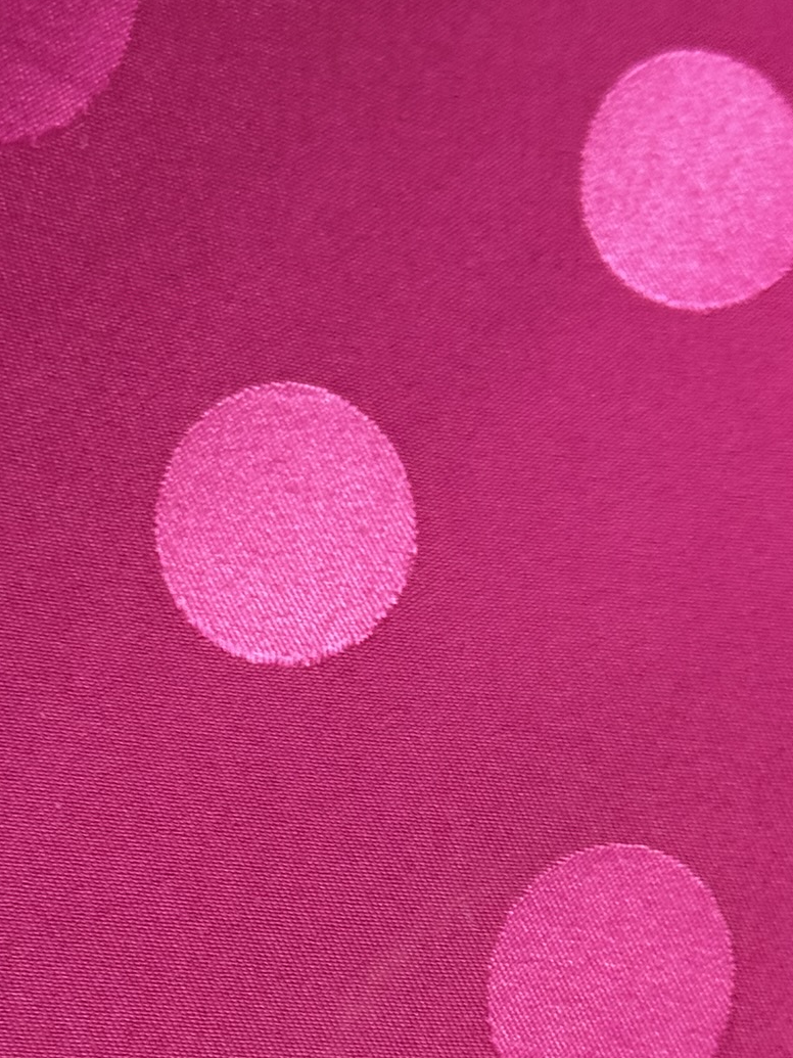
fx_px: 2902
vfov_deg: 20.4
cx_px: 416
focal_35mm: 95
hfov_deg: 15.6
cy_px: 856
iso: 200
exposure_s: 1/33
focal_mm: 6.76
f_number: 1.78
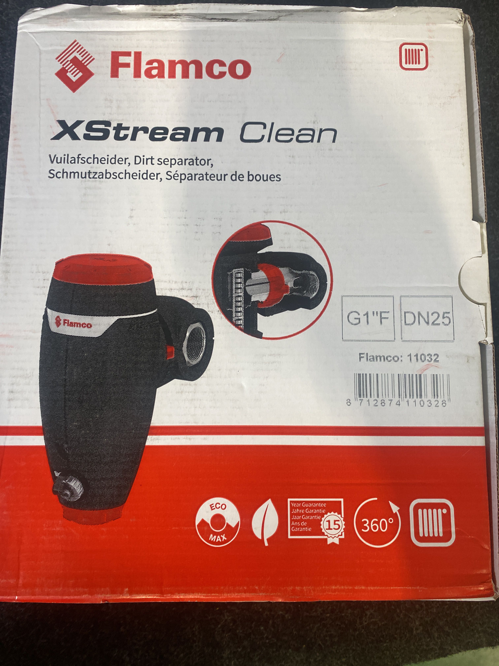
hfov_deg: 53.1
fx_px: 500
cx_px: 250
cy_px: 333
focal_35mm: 26
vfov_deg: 67.3
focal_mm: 4.25
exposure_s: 1/71
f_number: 1.8
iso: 125
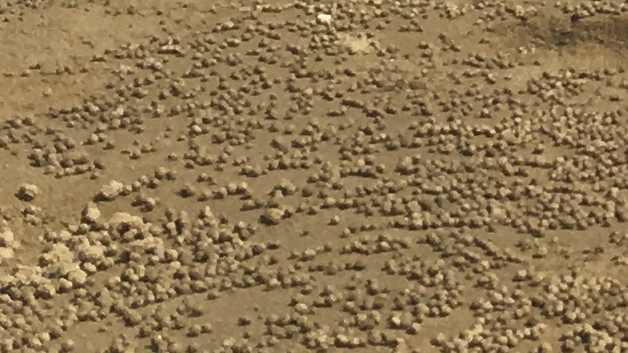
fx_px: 3380
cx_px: 1447
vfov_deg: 5.9
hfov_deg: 9.6
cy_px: -316
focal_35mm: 203
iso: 25
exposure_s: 1/2653
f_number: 2.2
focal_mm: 4.15
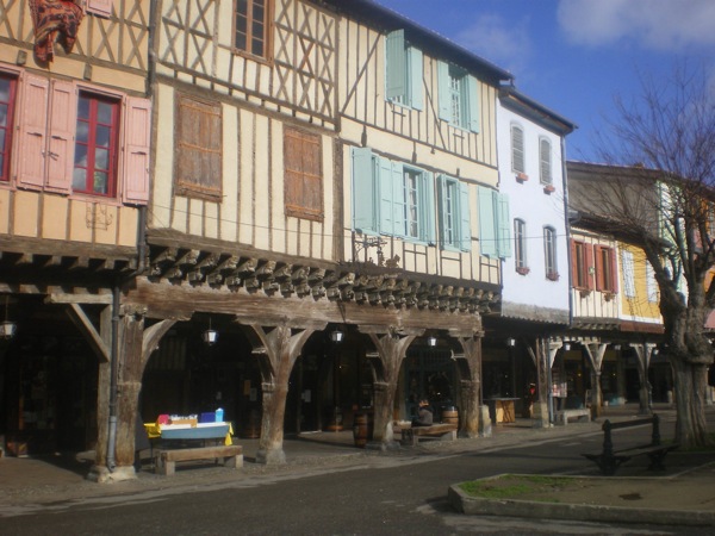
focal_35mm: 38
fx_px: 785
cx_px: 358
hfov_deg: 49.0
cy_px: 268
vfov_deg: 37.7
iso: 80
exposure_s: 1/500
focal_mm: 6.3
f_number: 4.6
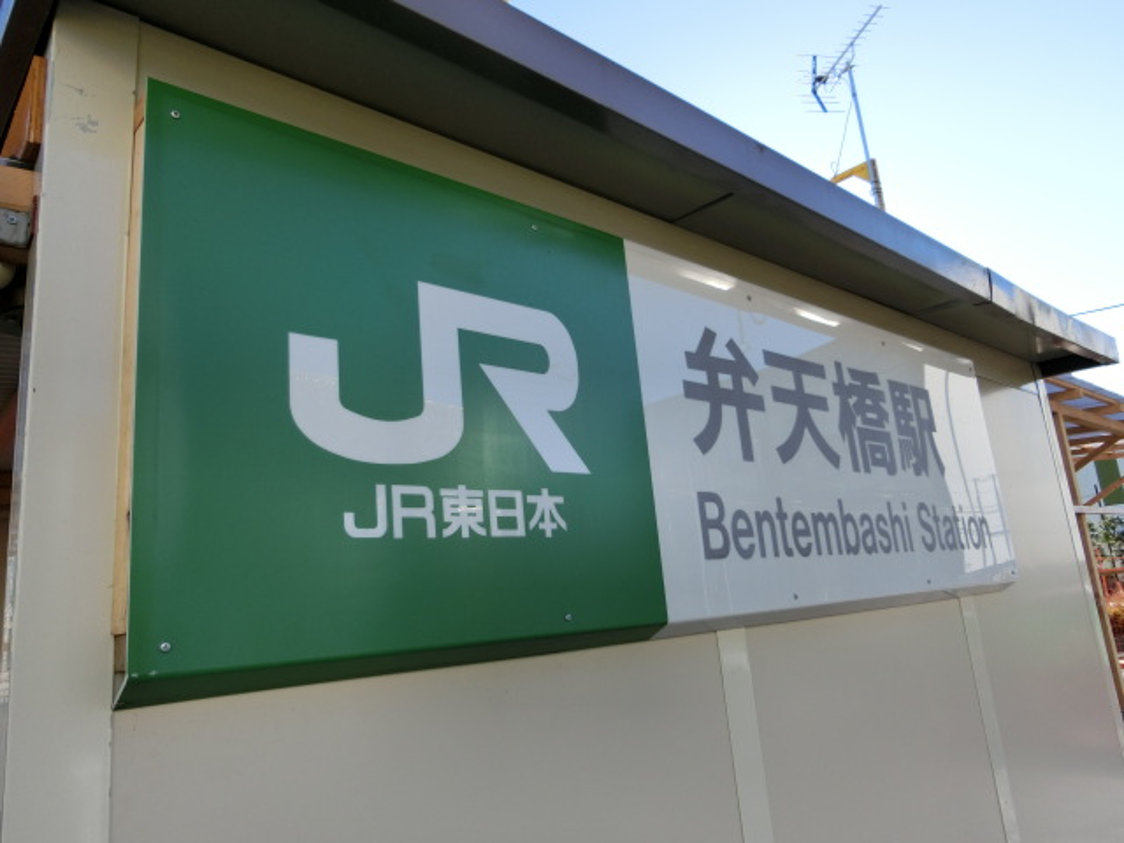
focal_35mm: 25
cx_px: 562
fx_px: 812
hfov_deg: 69.4
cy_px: 422
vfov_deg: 54.9
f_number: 3.5
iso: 80
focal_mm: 4.5
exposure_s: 1/500
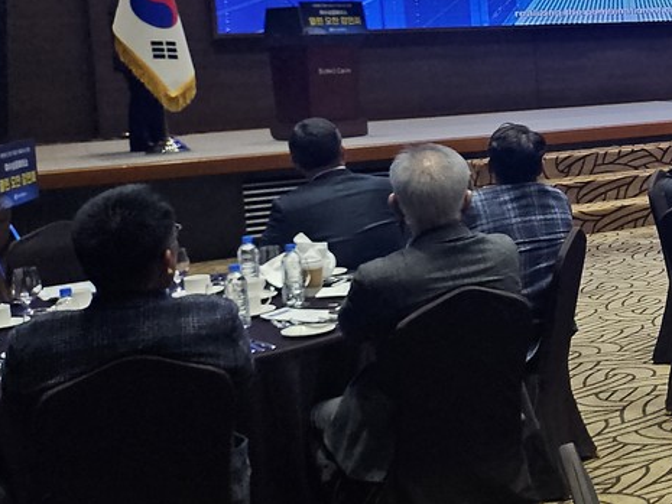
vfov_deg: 22.1
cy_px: 129
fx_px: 1282
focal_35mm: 66
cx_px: 897
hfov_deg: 25.0
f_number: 1.8
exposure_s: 1/120
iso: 160
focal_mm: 5
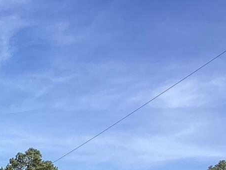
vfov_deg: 12.4
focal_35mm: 112
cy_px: 271
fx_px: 731
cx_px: -138
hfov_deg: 15.8
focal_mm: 3.3
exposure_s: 1/970
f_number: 2.4
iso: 25
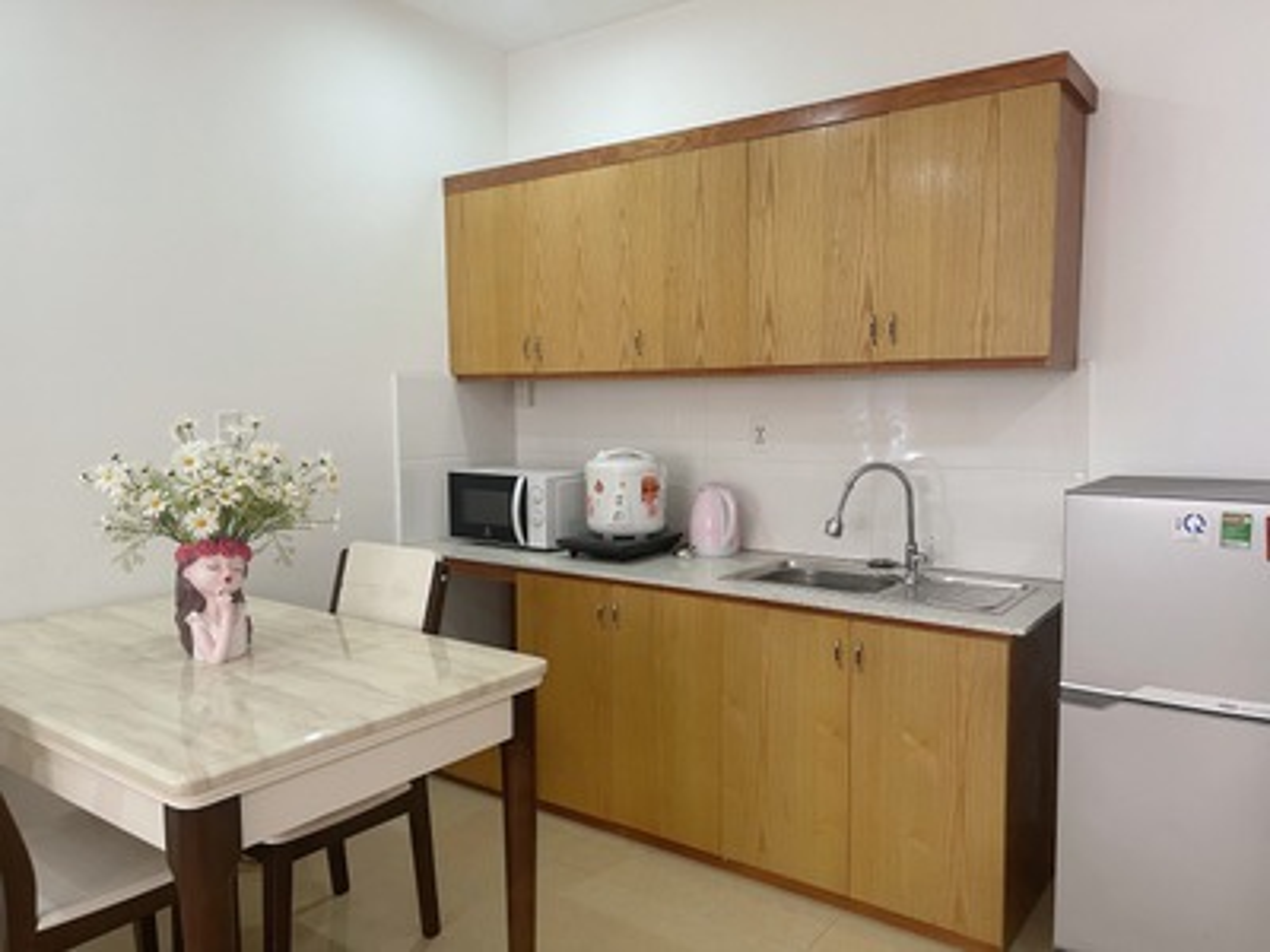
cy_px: 476
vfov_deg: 53.1
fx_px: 954
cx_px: 635
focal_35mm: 26
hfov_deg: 67.3
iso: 200
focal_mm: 5.1
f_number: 1.6
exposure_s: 1/60
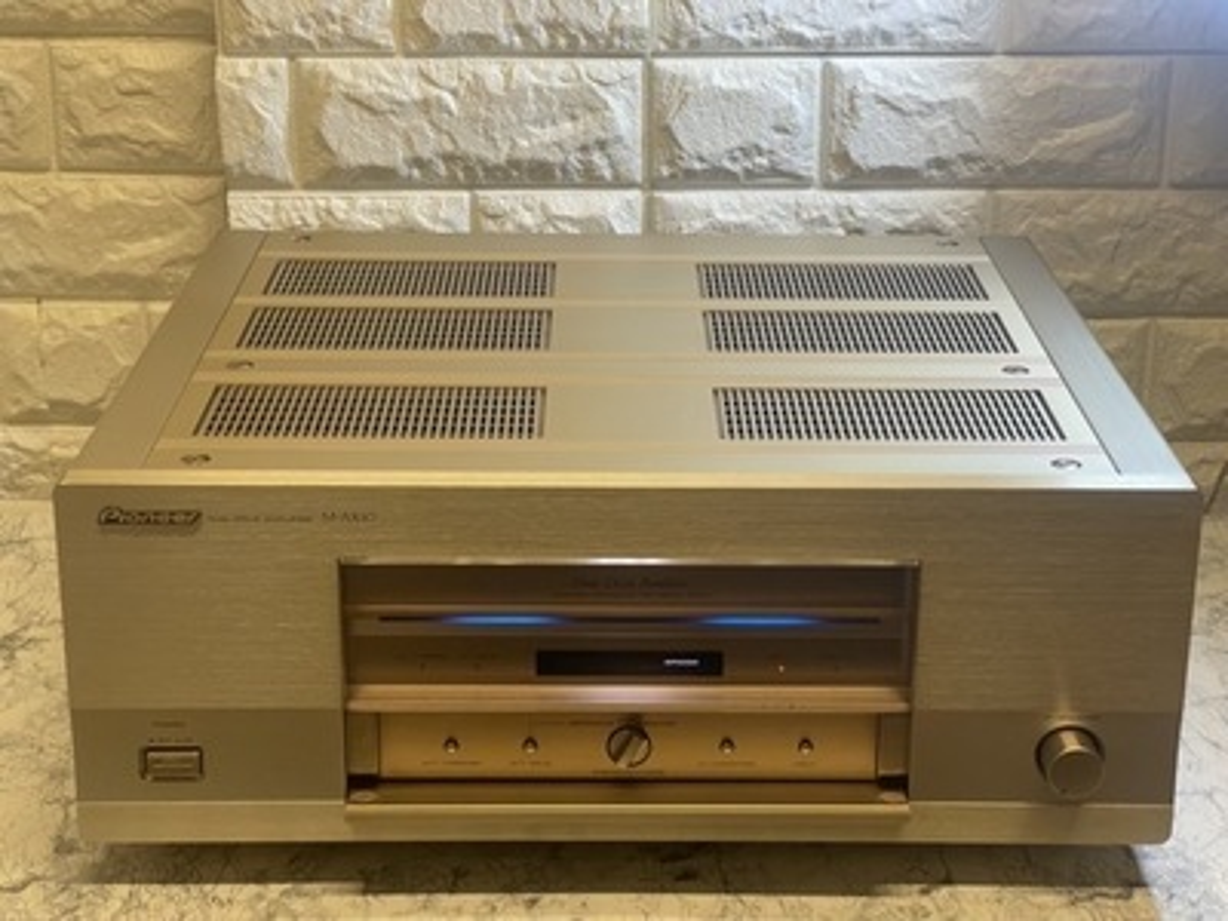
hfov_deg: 30.3
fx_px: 2270
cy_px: 460
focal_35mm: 64
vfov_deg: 22.9
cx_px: 614
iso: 160
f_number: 2.2
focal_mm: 7.5
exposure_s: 1/100
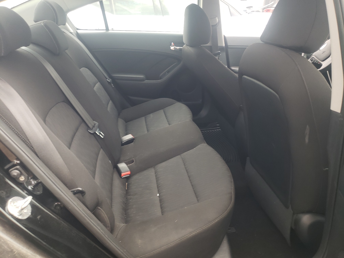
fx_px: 258
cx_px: 172
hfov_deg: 67.3
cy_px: 129
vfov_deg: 53.1
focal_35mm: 26
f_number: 1.5
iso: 62
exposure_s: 1/60.2
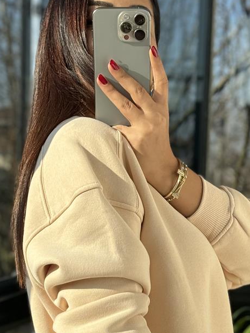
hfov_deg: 14.2
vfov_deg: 18.6
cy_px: 286
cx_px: 163
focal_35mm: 104
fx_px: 1000
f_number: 1.78
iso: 64
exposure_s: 1/1172
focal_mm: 6.76
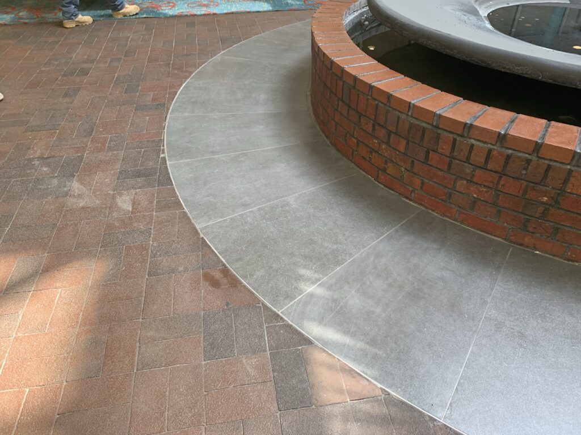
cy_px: 218
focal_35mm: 26
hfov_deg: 67.3
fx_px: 436
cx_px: 290
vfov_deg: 53.1
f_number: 1.8
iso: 100
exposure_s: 1/88
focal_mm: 4.25
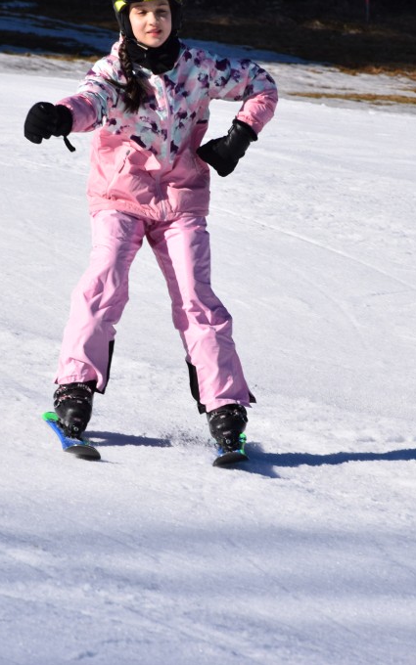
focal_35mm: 267
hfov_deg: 4.9
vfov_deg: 7.9
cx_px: 156
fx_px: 4843
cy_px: 332
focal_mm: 116
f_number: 11
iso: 200
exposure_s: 1/500
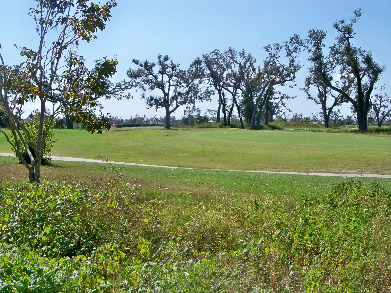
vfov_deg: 29.1
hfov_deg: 38.2
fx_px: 565
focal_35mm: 50
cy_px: 146
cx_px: 196
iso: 80
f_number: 3.8
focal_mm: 8.8
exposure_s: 1/800
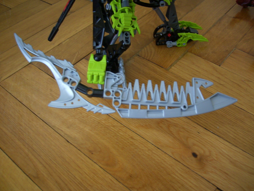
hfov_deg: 55.4
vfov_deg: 42.9
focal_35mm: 33
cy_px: 97
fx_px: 242
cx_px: 126
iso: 50
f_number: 2.8
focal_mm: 5.99
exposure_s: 1/5
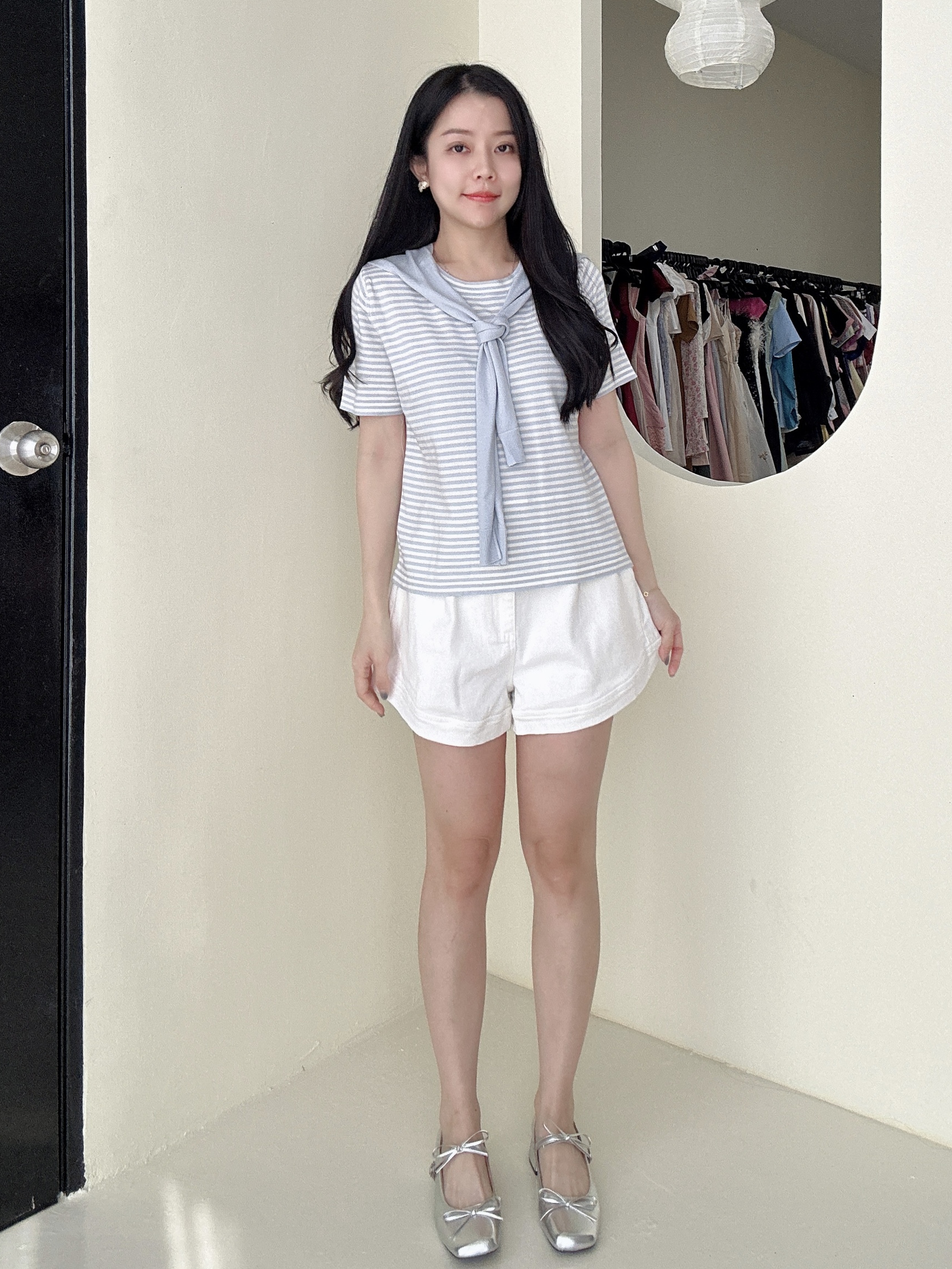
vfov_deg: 71.6
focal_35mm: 24
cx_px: 490
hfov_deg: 56.8
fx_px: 880
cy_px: 607
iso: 80
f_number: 1.9
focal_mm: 2.69
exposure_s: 1/121
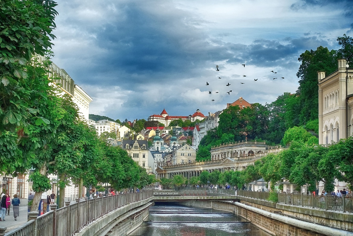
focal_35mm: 70
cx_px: 176
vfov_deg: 19.5
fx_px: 686
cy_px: 118
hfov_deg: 28.8
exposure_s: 1/320
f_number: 4
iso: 125
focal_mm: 25.7
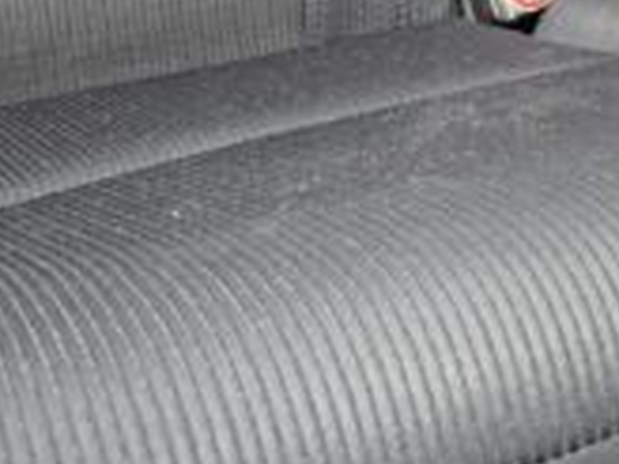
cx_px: 600
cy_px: -287
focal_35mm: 112
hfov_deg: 17.2
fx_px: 2003
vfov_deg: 12.4
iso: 2500
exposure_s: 1/100
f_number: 1.8
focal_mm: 5.4
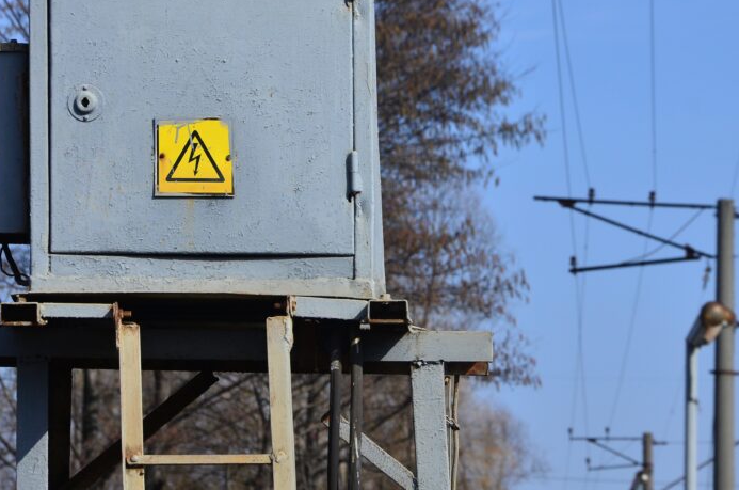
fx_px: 4768
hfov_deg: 8.9
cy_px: 220
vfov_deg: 5.9
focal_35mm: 233
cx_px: 433
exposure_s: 1/1000
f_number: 8
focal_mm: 105
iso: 250
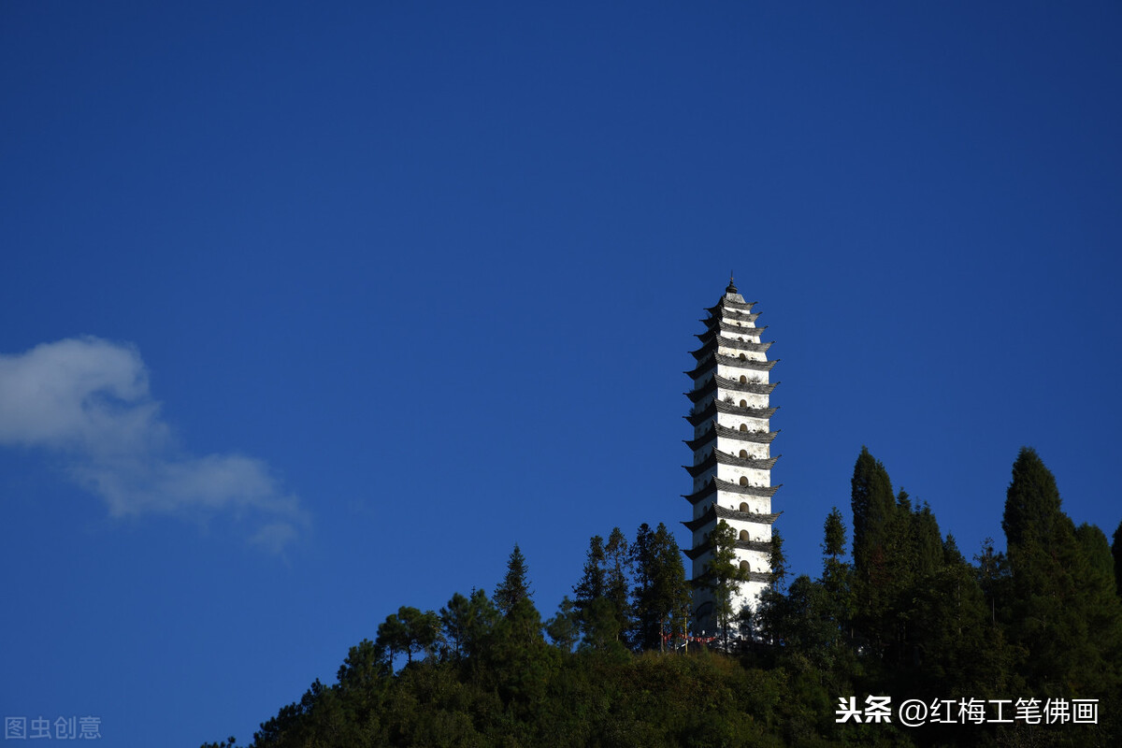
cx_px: 561
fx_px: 3740
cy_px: 374
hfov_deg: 17.1
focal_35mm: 120
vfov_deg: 11.4
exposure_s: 1/1000
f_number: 7.1
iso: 100
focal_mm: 80
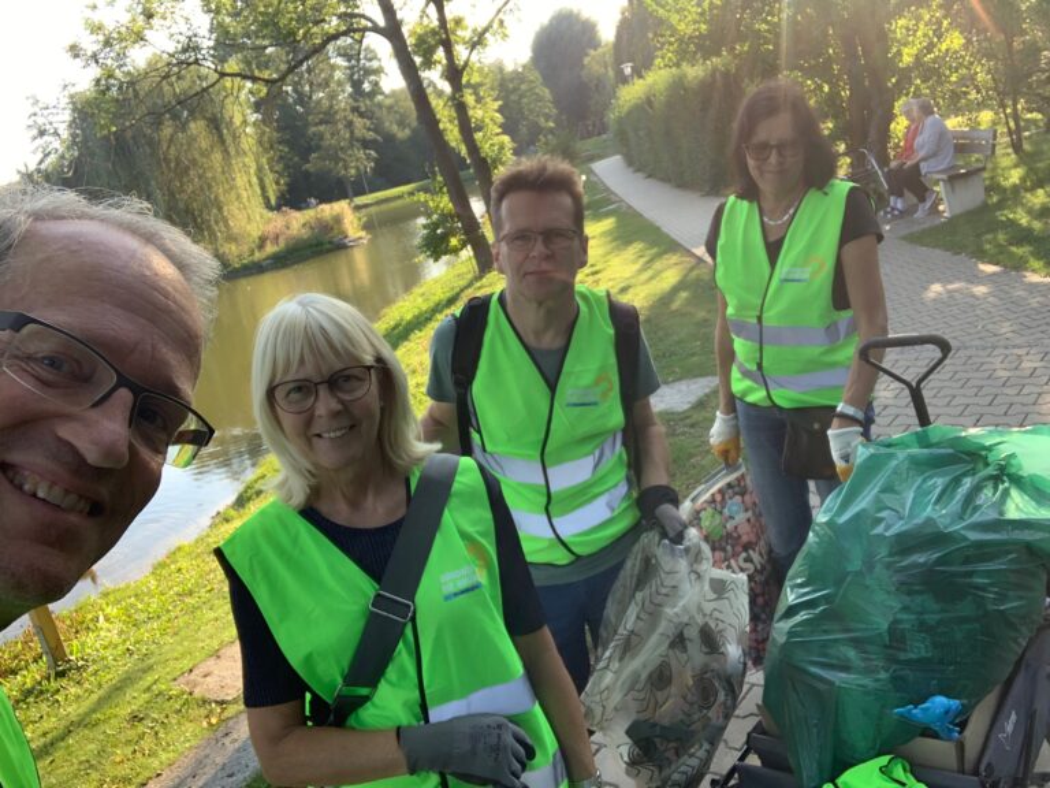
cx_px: 525
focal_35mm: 32
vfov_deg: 44.2
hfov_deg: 56.8
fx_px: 971
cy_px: 394
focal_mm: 2.87
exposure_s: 1/121
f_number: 2.2
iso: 25
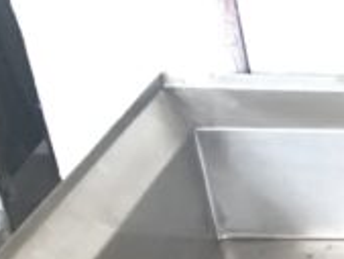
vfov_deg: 10.5
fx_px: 1313
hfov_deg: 12.6
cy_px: 473
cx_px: 739
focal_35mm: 132
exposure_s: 1/4
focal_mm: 4.15
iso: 50
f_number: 2.2
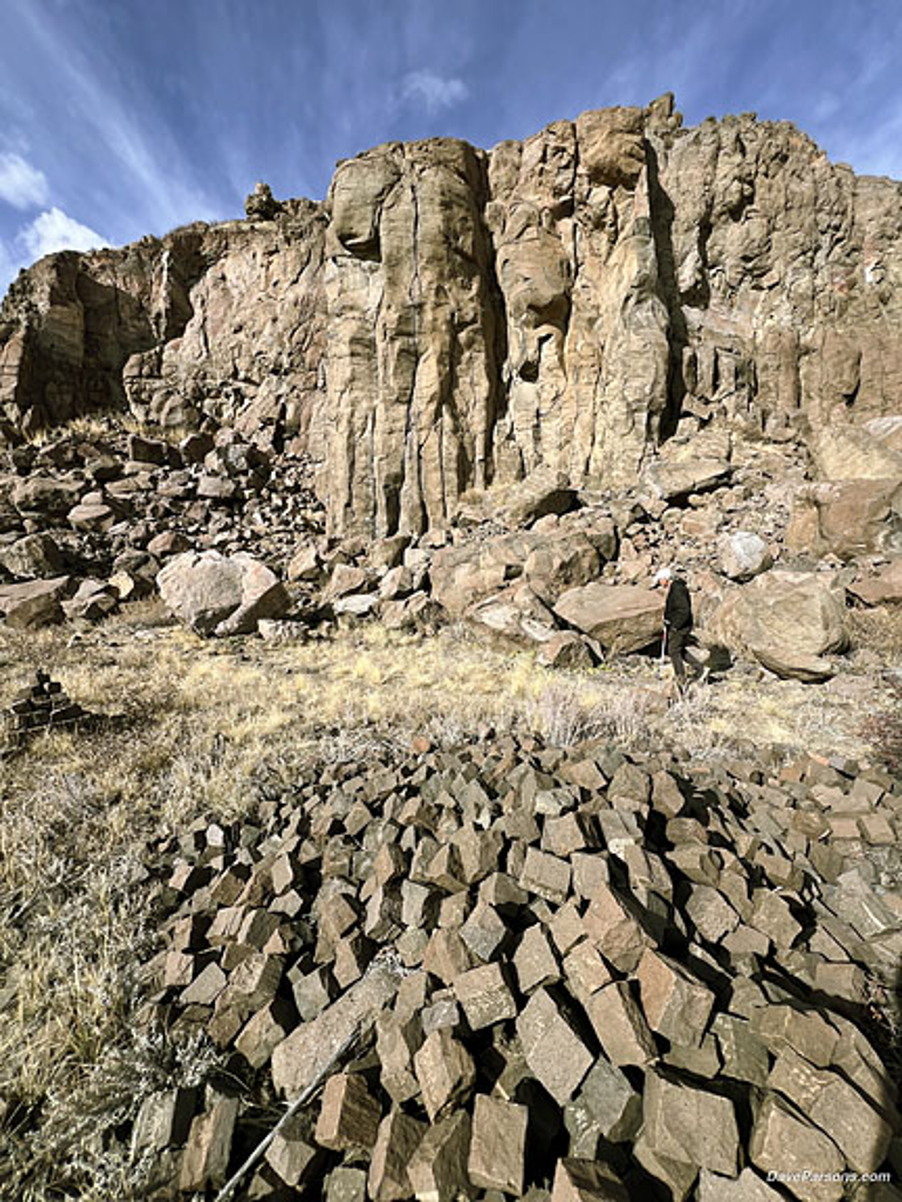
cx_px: 451
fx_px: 452
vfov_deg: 106.2
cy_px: 601
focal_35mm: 13
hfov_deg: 89.9
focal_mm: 1.57
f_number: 1.8
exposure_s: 1/1553
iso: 32
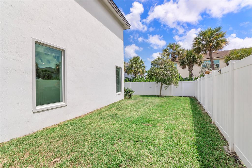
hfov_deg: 100.4
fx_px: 105
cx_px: 126
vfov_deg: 77.3
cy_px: 84
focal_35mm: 15
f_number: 11
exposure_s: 1/200
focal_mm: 10
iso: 100
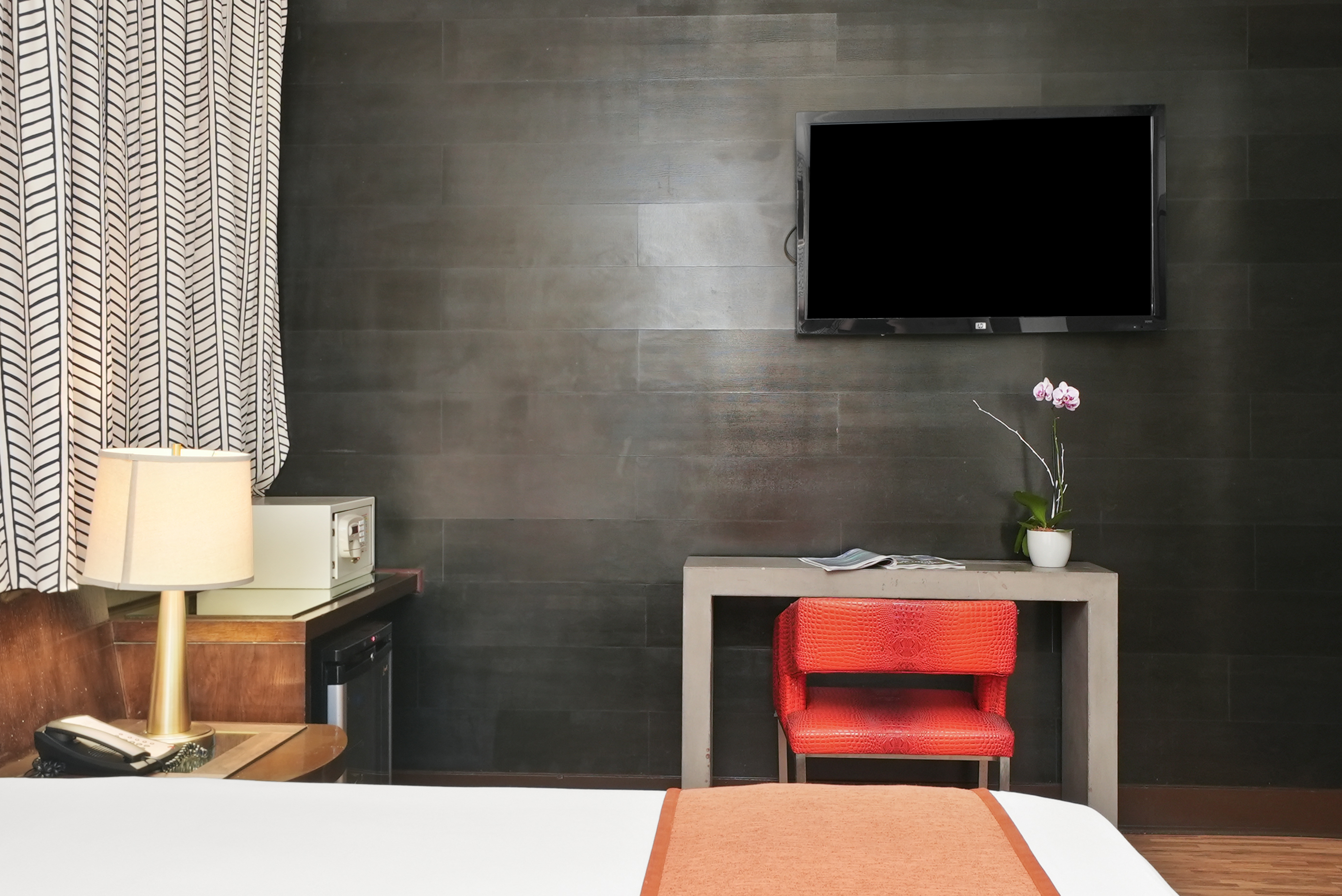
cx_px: 671
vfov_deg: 38.9
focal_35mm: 34
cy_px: 448
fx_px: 1268
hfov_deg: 55.8
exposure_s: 1
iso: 2000
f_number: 11
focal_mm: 23
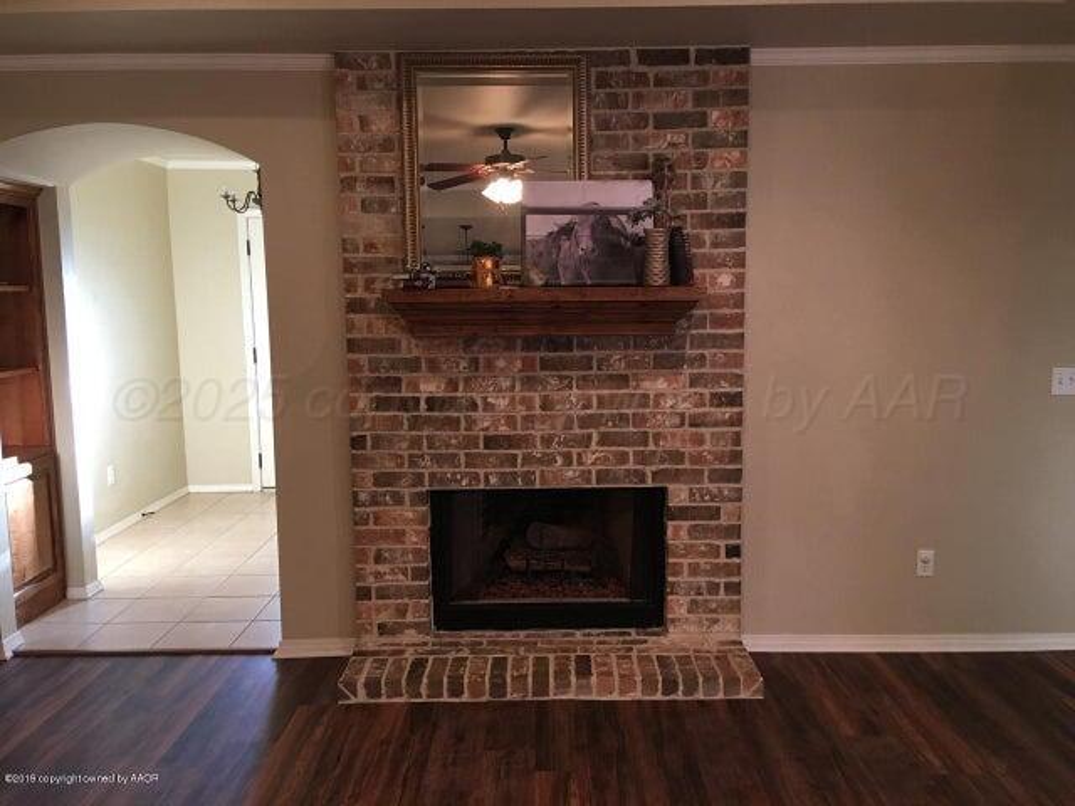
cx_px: 538
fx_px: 901
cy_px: 403
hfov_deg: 61.7
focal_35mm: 29
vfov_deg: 48.2
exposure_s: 1/15
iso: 50
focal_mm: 4.15
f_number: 2.2
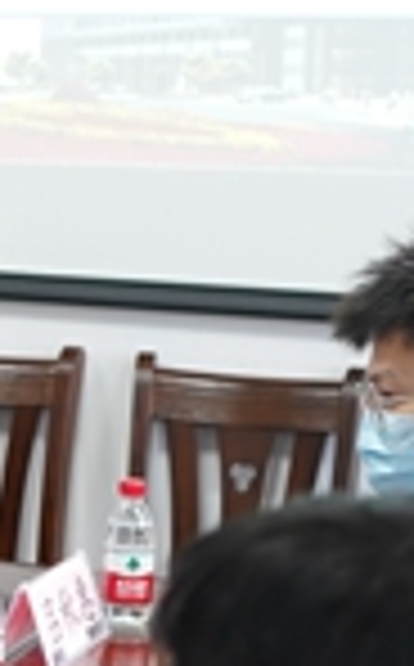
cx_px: -567
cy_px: 369
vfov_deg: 14.4
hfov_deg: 8.3
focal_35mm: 145
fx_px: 2628
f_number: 2.8
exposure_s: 1/50
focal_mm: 35
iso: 800
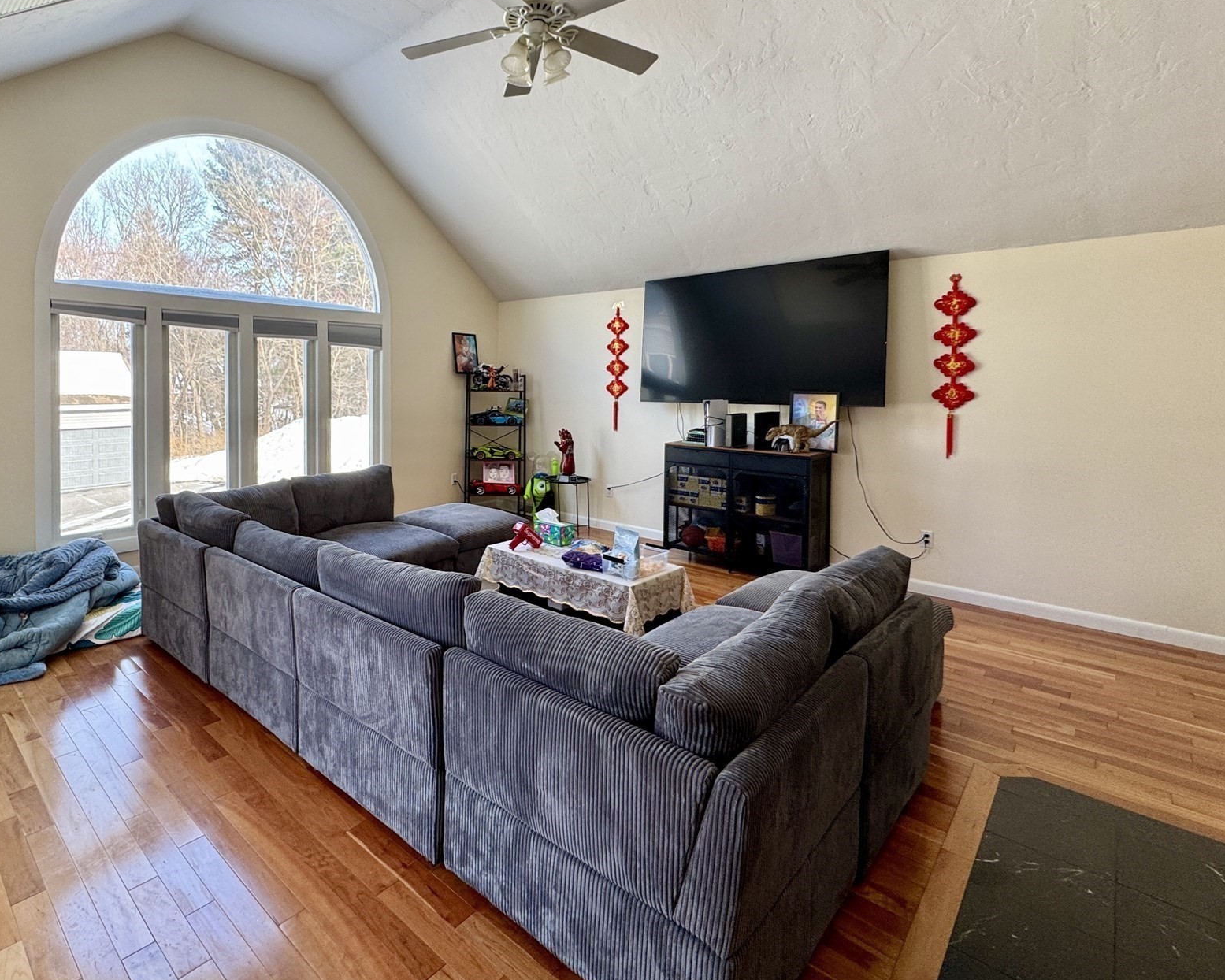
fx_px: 653
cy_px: 392
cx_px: 471
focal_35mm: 18
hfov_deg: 84.9
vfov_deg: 73.0
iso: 100
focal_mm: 2.22
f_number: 2.2
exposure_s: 1/99
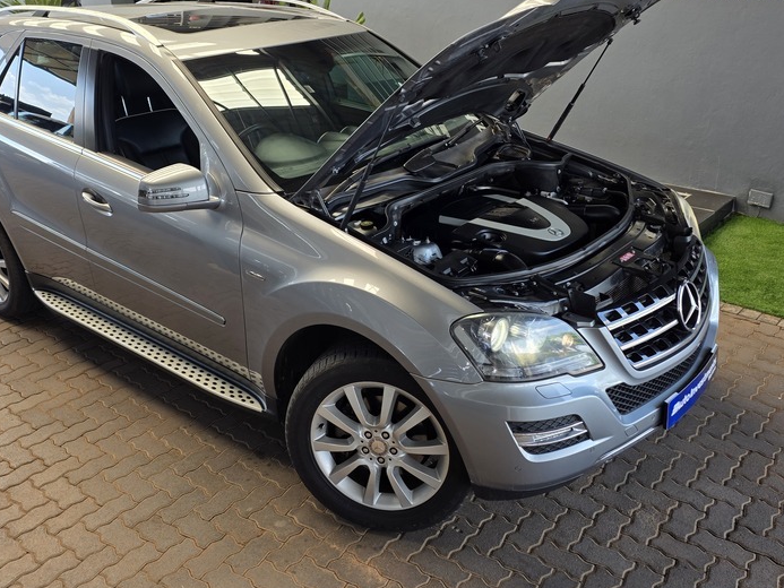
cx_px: 370
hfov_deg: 53.9
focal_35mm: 34
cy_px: 237
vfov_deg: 41.6
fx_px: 770
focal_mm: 6.25
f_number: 1.7
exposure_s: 1/180
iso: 40
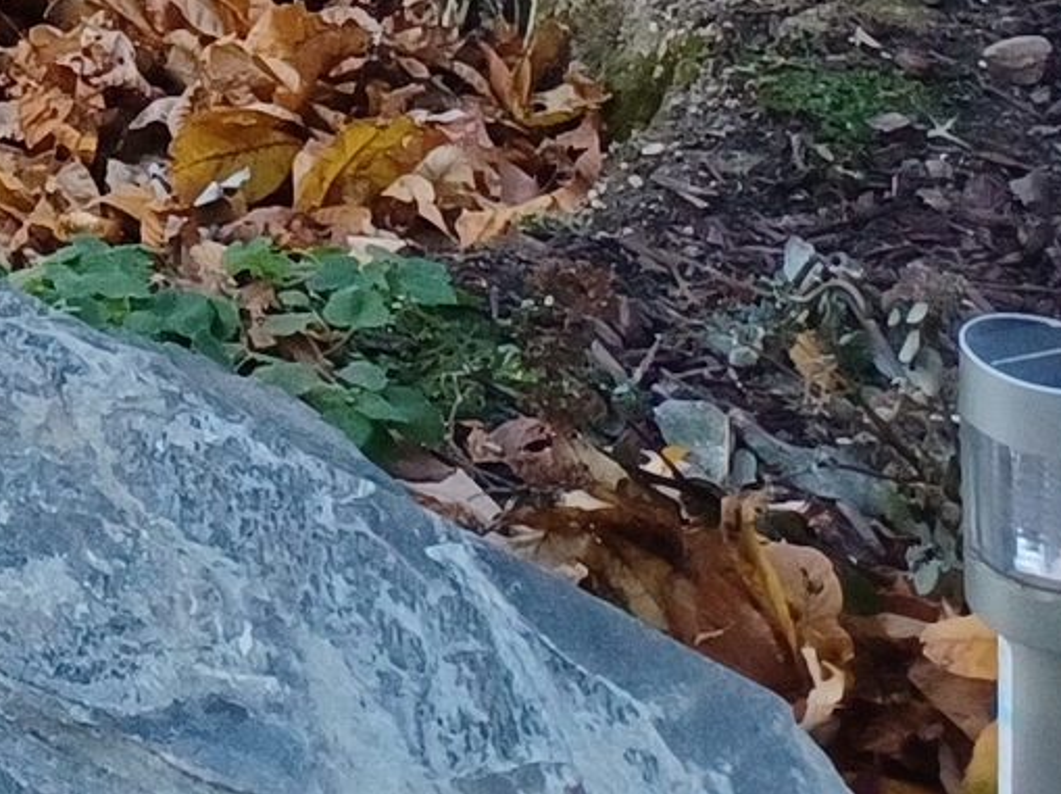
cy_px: -1605
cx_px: -1778
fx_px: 4625
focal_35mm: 151
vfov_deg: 8.3
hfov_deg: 10.5
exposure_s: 1/50
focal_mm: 4.6
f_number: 1.8
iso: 125
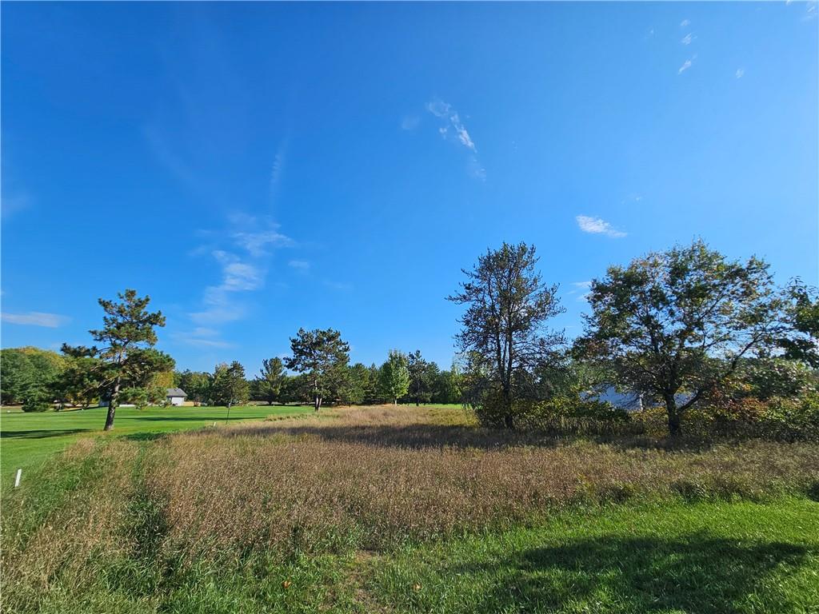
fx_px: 308
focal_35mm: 13
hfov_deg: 106.2
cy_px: 307
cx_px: 410
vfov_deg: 89.9
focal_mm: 2.2
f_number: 2.2
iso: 50
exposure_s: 1/2790
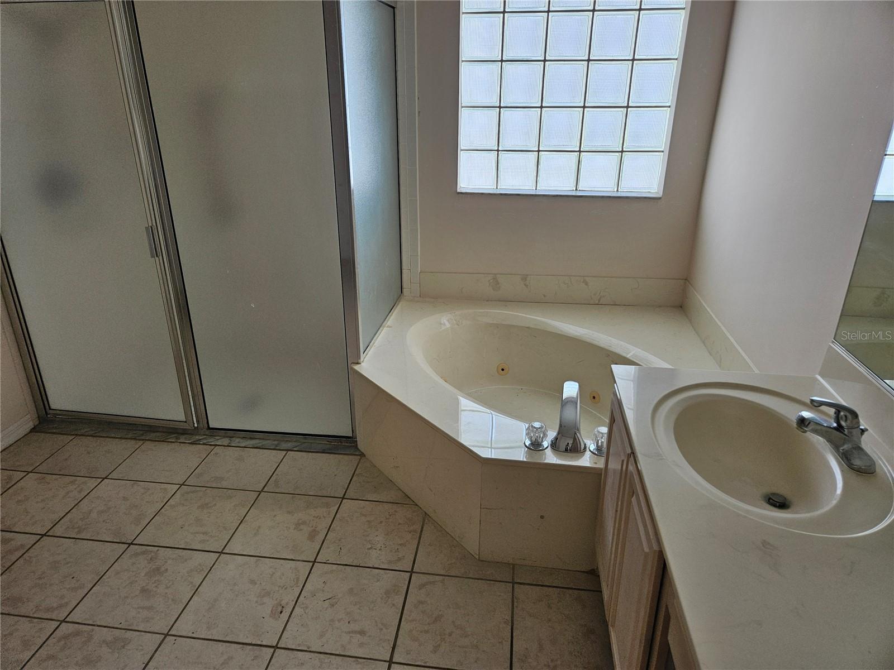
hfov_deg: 73.9
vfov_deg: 58.9
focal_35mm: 23
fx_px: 594
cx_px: 447
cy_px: 335
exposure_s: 1/207
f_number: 1.8
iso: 80
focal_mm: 5.4
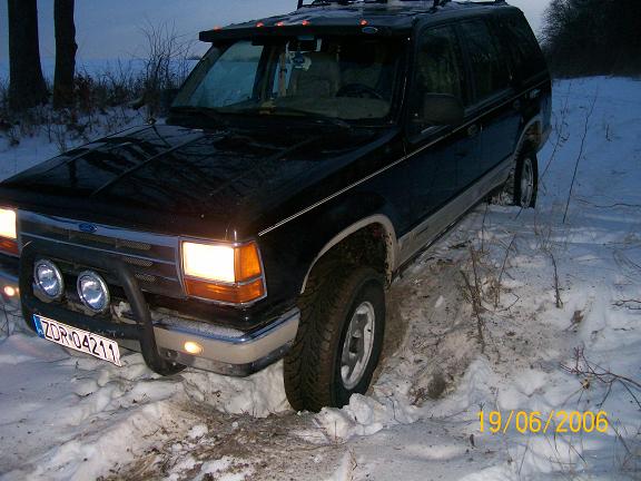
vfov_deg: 39.7
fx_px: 667
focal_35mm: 36
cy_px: 240
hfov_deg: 51.4
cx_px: 320
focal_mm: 6
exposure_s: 1/64
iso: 140
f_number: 2.7
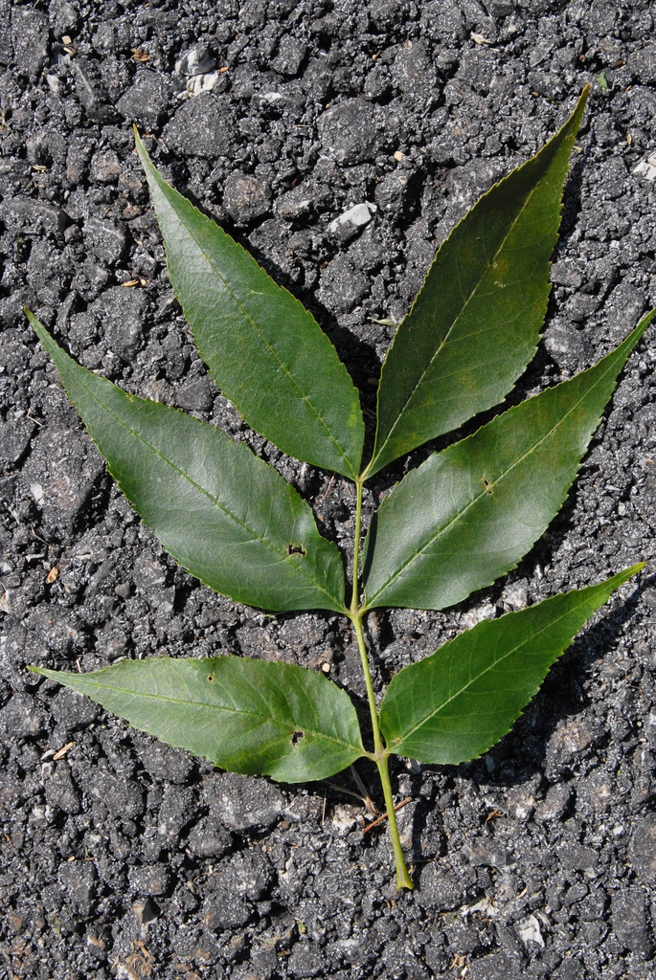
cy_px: 490
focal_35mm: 69
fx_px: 1881
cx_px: 328
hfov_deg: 19.8
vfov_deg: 29.2
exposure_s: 1/400
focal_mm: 46
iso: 400
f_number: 10
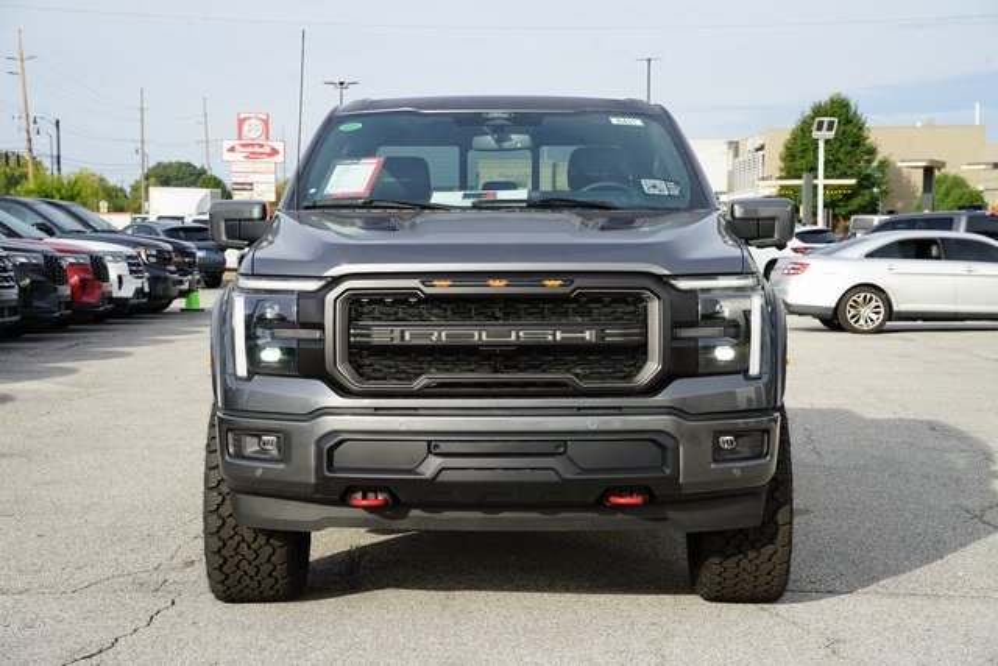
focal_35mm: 70
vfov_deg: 19.5
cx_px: 499
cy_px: 333
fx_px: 1941
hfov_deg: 28.8
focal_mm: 70
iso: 100
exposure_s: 1/100
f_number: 11
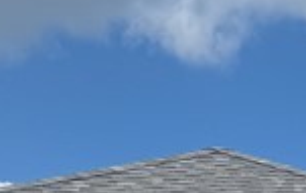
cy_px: 569
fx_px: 1437
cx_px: 351
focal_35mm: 172
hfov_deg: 11.9
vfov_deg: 6.9
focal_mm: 6.76
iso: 80
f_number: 1.78
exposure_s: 1/5714
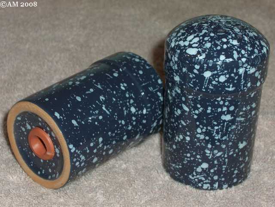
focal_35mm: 93
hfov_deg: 21.1
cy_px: 104
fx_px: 739
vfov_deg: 15.9
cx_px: 138
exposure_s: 1/30
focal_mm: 19.4
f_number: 9.6
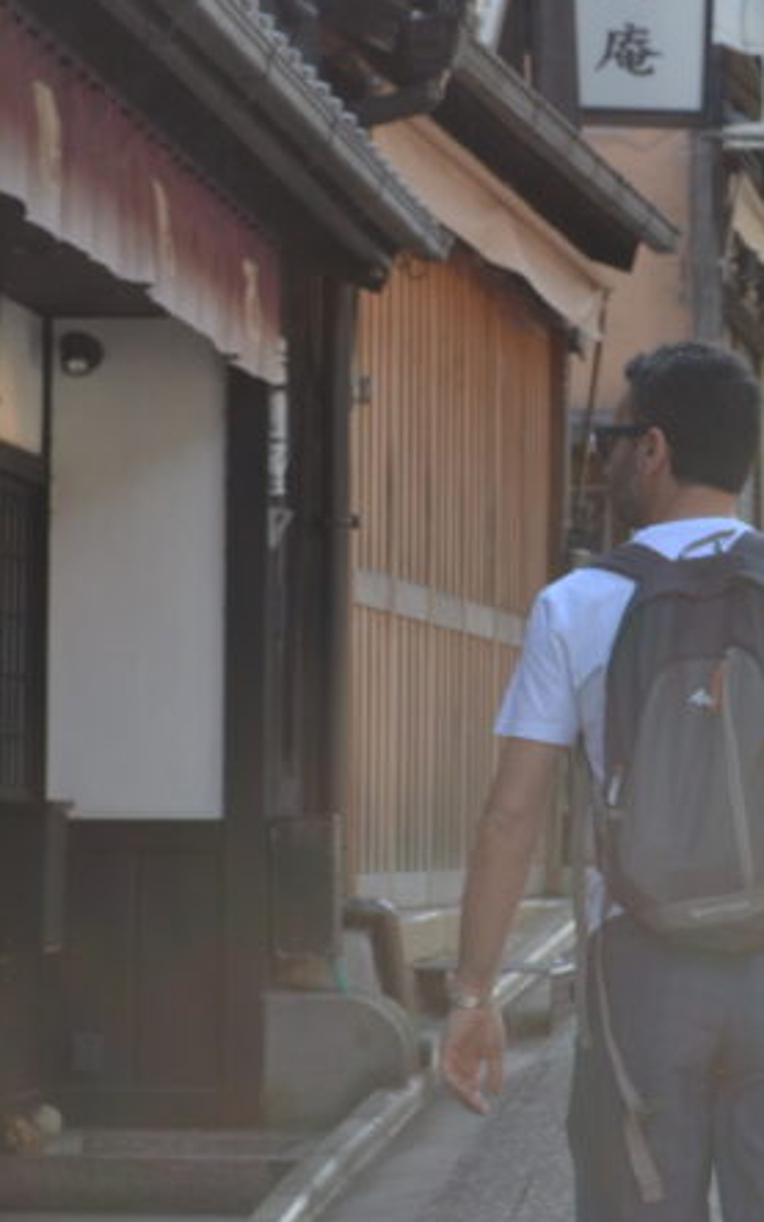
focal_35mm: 155
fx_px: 5162
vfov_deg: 13.5
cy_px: 408
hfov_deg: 8.4
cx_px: 621
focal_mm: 44
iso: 200
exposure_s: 1/200
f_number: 7.1
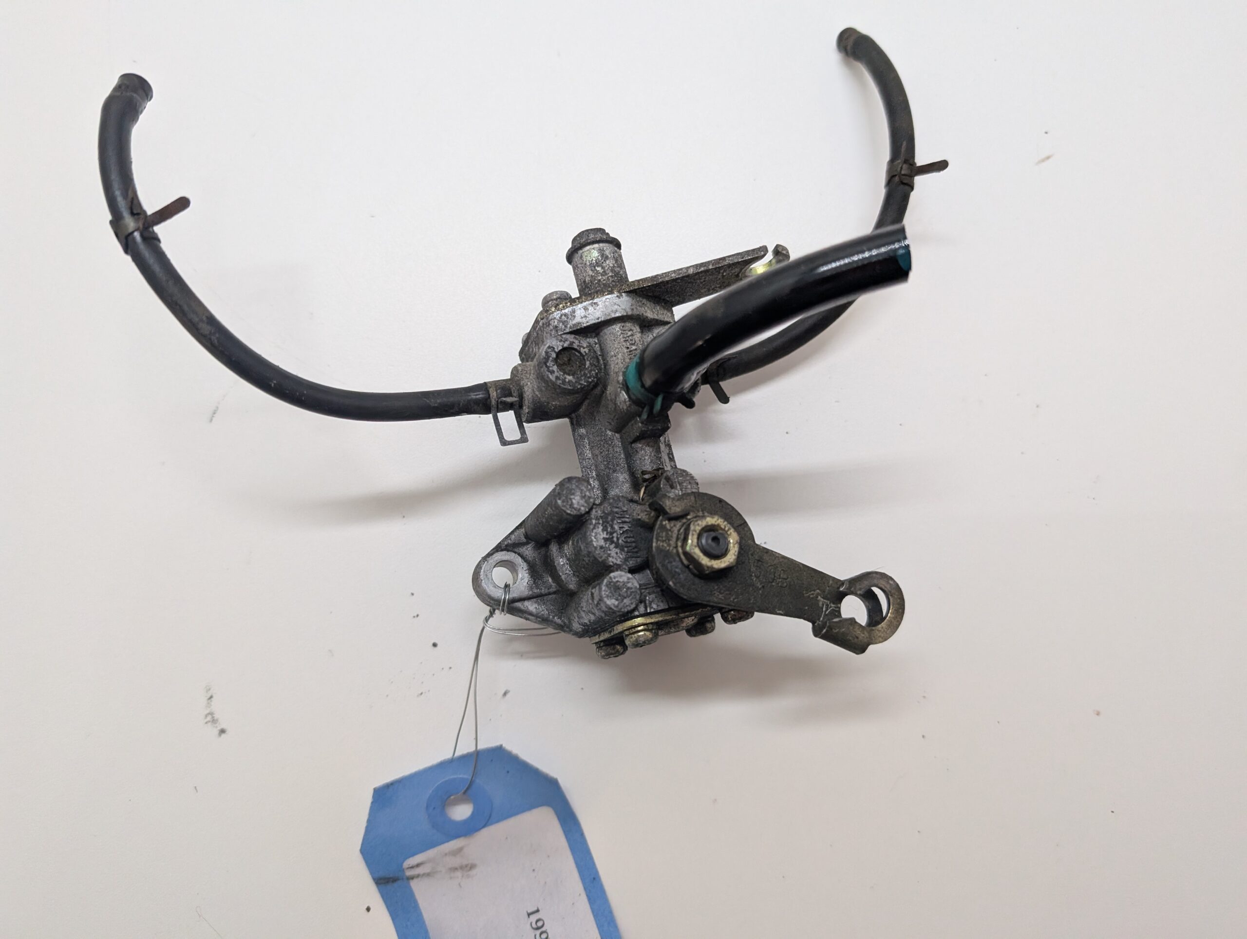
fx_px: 866
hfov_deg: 71.5
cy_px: 470
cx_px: 624
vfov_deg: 56.9
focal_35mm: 24
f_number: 1.68
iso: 1483
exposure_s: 1/854
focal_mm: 6.9
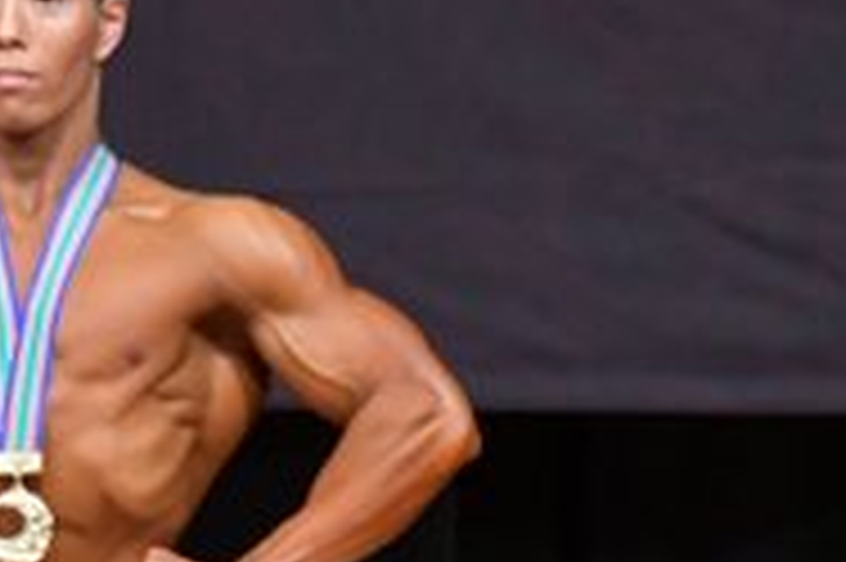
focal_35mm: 1114
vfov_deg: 1.2
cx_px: 151
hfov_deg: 1.9
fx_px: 26156
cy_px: 800
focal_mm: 180
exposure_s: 1/400
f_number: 5.6
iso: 4000
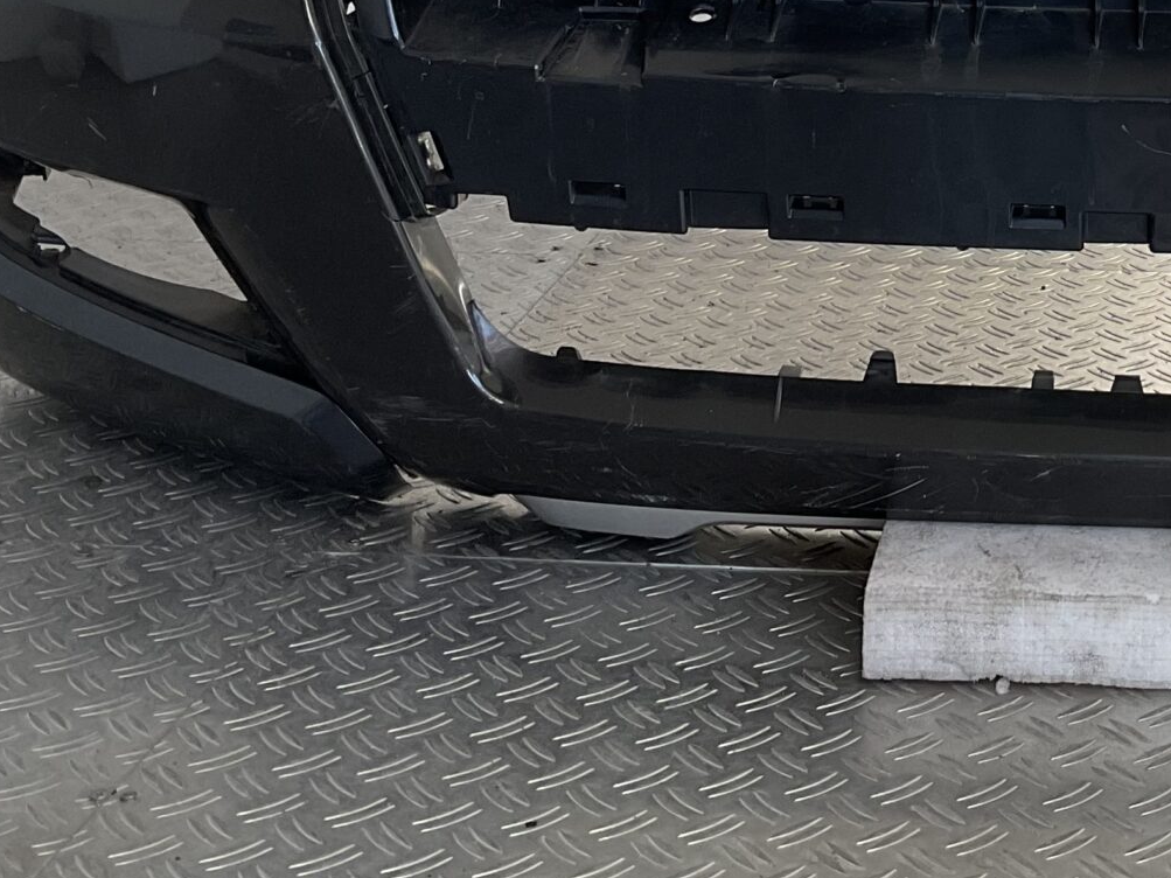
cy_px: -30
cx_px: 1182
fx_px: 2503
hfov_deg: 25.0
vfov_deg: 19.3
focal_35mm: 74
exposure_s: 1/155
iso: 16
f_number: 1.8
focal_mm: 3
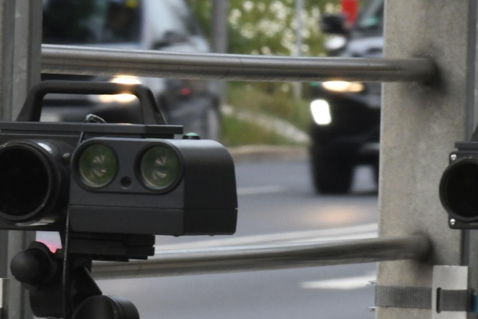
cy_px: 160
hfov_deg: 6.9
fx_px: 3983
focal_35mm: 300
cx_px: 239
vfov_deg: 4.6
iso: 1000
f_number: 22
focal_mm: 200
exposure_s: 1/25
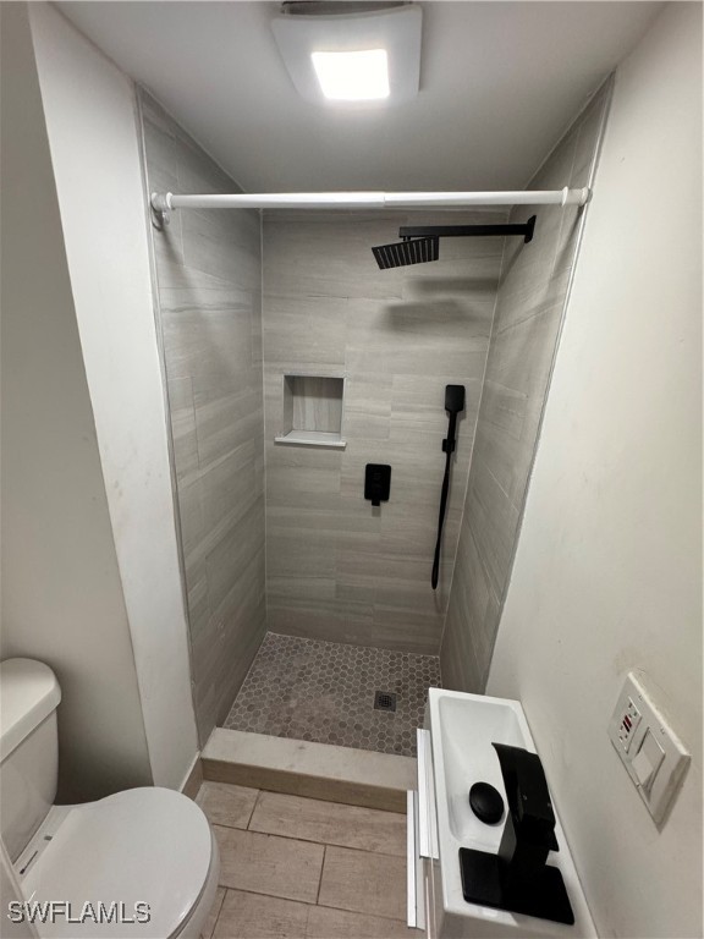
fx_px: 380
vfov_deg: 102.1
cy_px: 470
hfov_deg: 85.7
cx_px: 352
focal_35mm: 14
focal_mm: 2.22
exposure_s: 1/120
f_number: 2.2
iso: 250
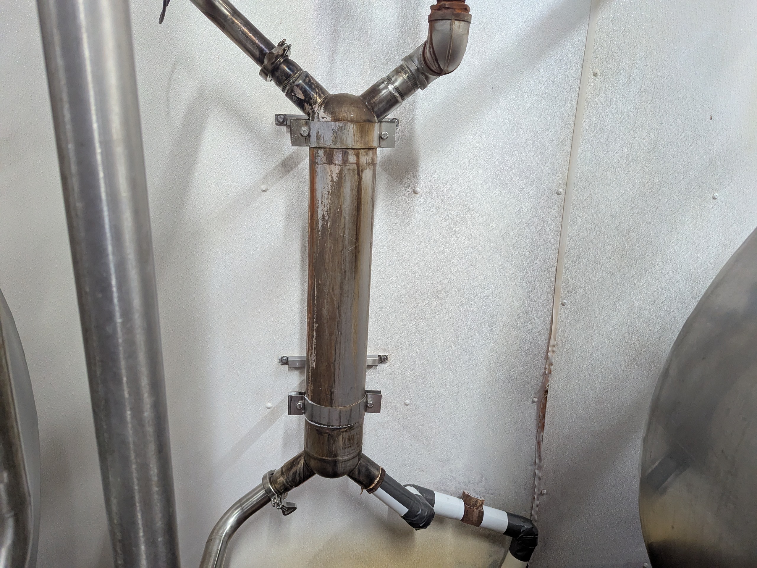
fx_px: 525
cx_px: 378
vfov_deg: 56.8
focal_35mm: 24
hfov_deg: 71.6
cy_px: 284
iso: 1150
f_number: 1.85
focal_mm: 6.81
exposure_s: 1/168
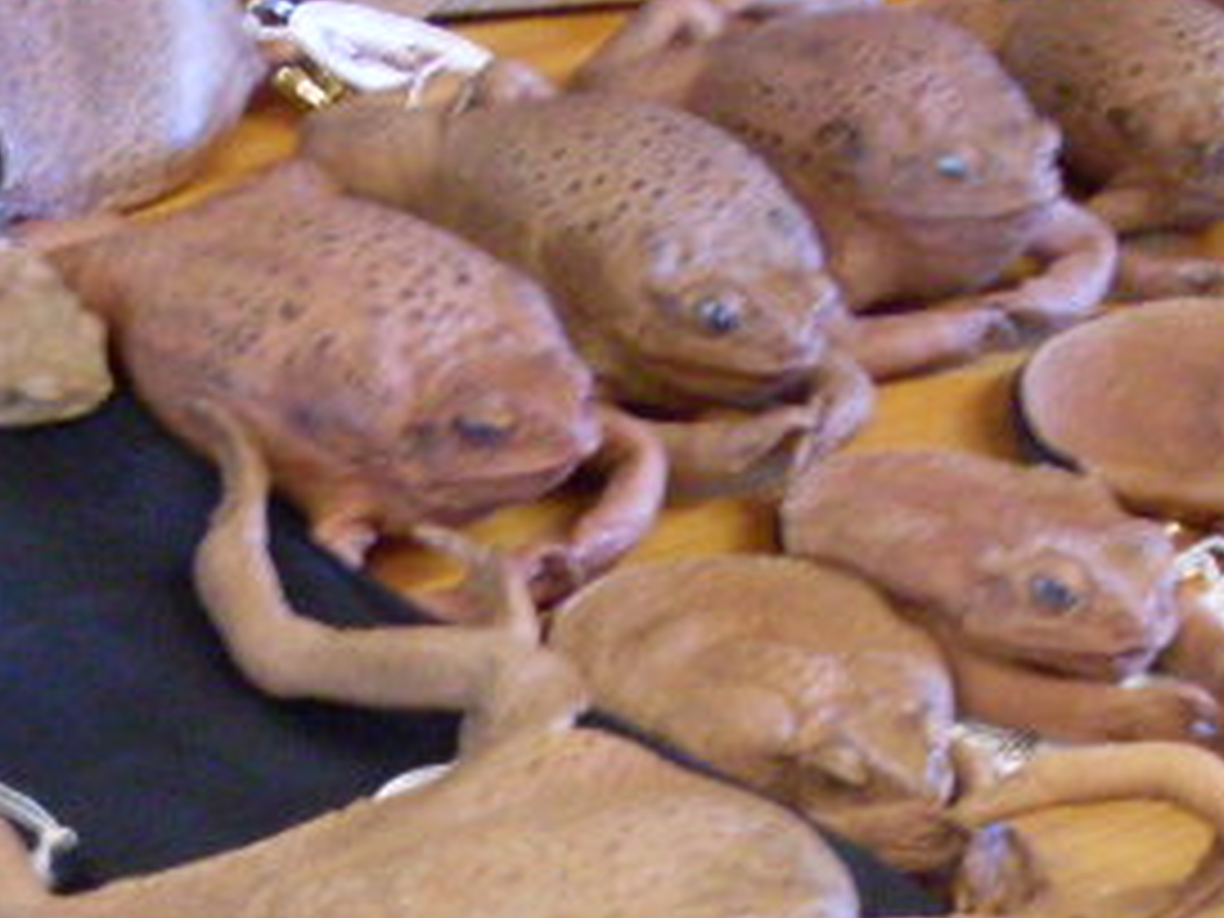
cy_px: 1444
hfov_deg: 13.7
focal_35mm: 143
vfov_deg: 10.0
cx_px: 279
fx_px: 5056
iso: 200
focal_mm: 6.3
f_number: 2.8
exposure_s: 1/8
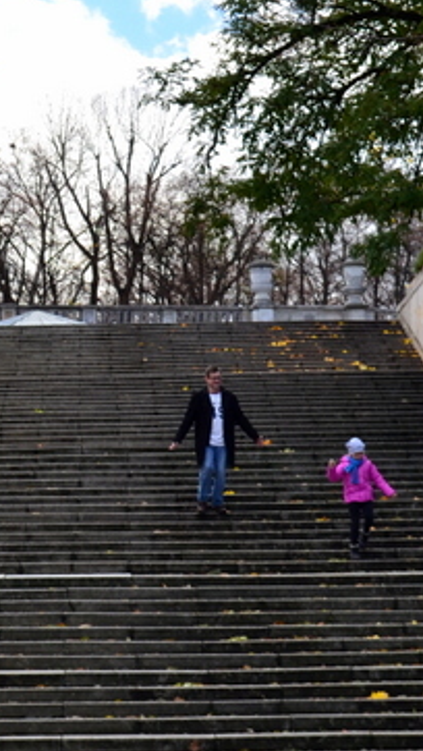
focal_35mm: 132
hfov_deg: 9.1
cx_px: 6
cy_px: 394
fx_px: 2628
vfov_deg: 16.3
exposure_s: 1/100
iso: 400
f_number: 9
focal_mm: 38
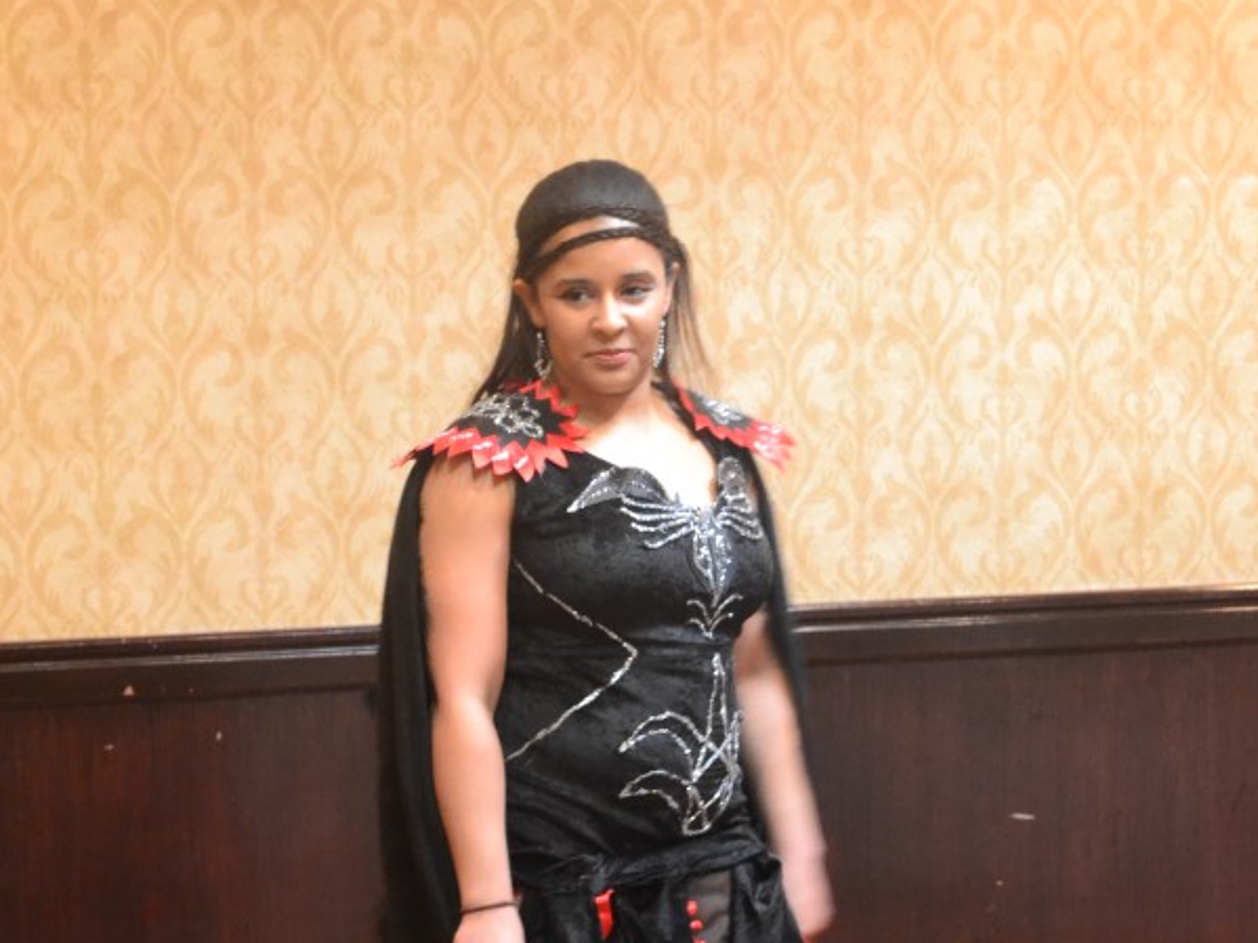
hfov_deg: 17.7
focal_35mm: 111
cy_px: 924
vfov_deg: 13.2
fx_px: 4033
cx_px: 622
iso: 3200
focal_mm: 40
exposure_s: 1/10
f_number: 5.3
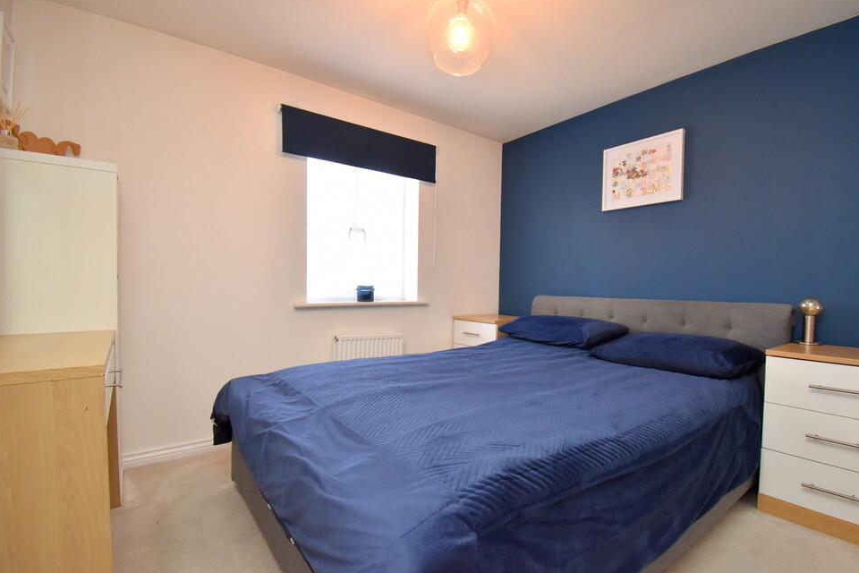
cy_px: 299
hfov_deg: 96.6
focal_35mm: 16
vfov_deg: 73.7
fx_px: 382
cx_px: 454
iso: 1400
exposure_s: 1/125
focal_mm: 10
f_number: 4.5
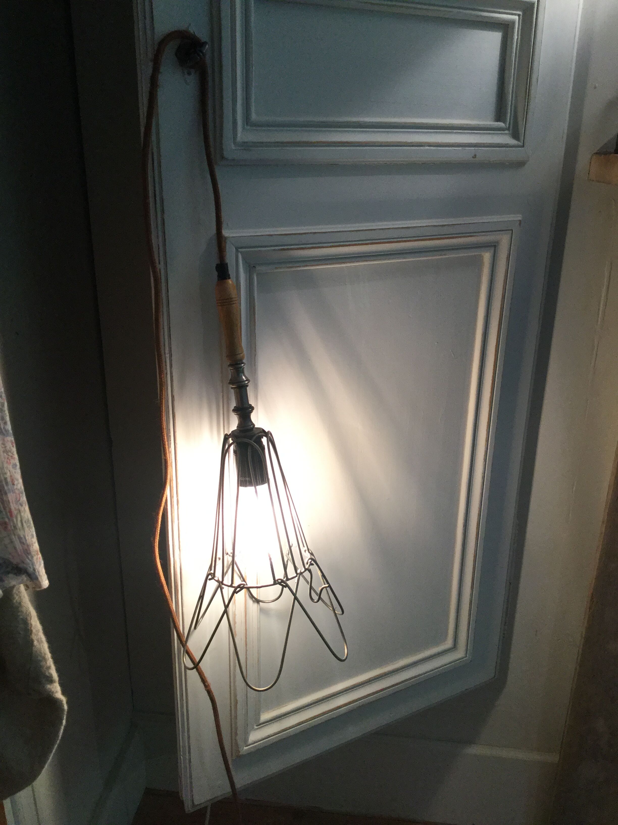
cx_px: 309
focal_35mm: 31
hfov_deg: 45.4
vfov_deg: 58.4
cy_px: 412
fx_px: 738
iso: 50
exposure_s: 1/33
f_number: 2.4
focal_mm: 3.3
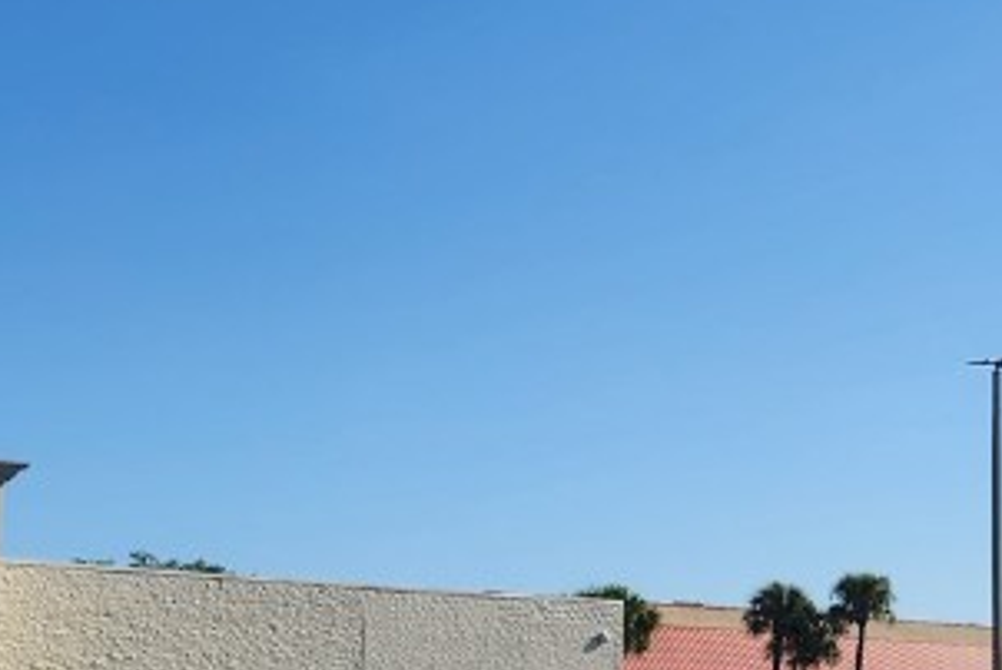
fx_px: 2257
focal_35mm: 81
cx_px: 1005
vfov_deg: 16.8
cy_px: 461
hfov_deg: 23.9
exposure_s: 1/1780
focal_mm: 6.4
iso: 12
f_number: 1.8
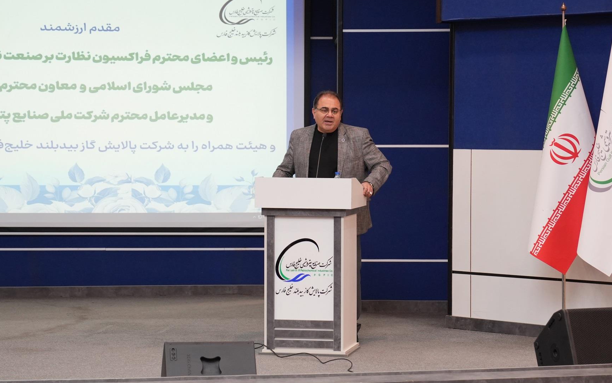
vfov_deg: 11.3
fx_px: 1935
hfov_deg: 18.0
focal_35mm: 116
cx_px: 298
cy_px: 213
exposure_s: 1/160
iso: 1600
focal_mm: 70
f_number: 2.8
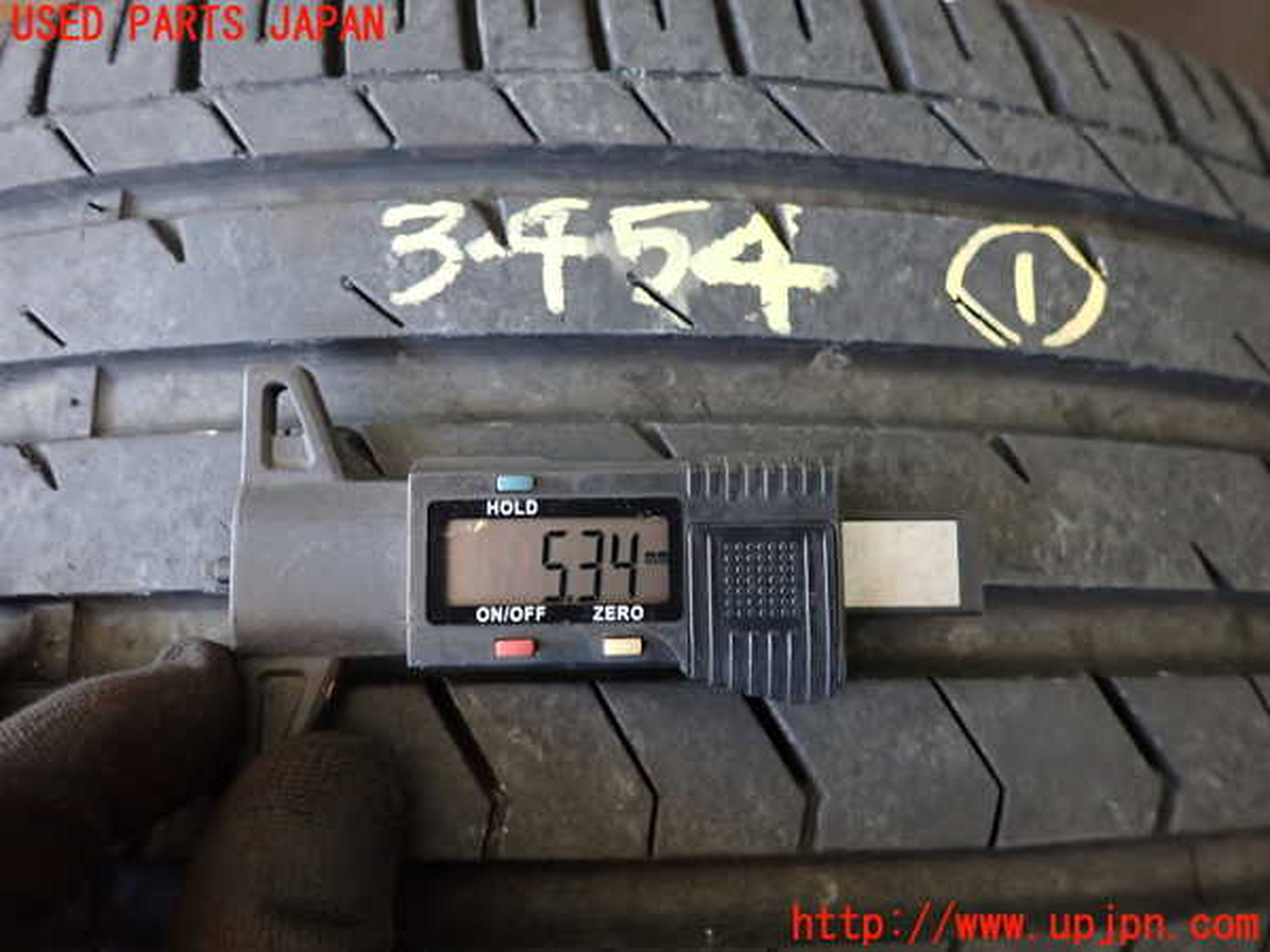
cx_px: 635
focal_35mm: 25
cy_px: 476
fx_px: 917
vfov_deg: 54.9
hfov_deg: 69.4
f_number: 2
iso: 400
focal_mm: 4.5
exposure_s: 1/30
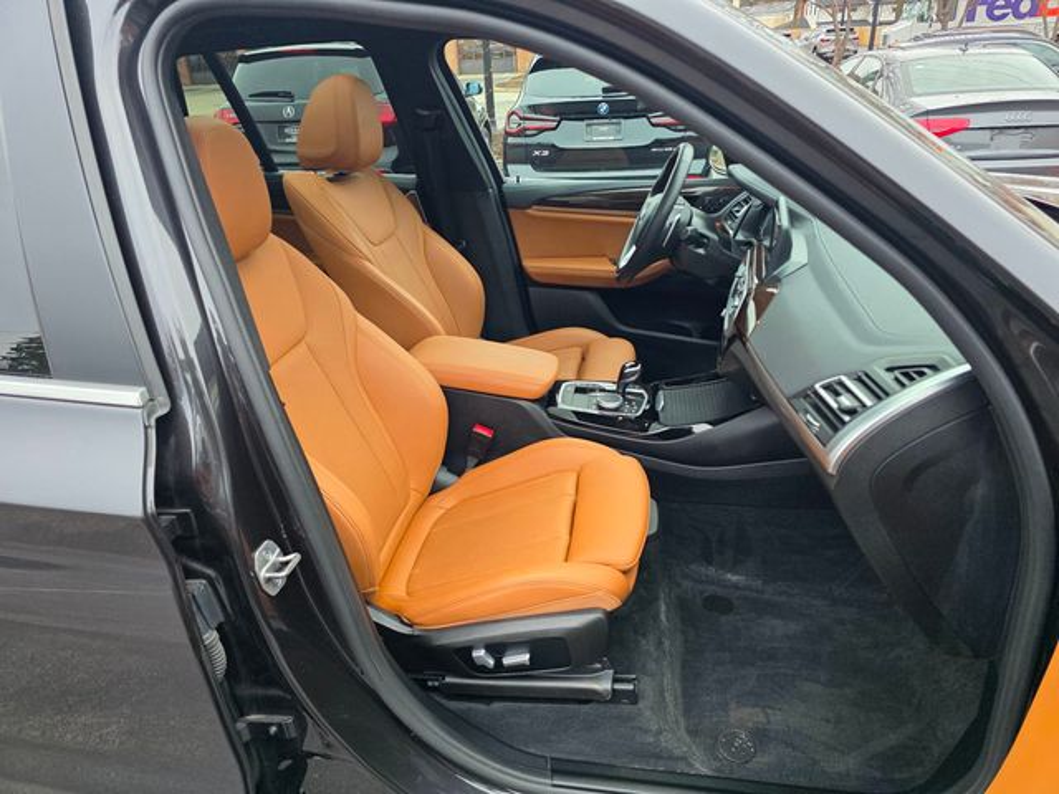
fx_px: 704
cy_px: 397
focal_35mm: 23
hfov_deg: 73.9
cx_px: 530
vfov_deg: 58.9
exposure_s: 1/180
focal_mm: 6.3
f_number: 1.7
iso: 200
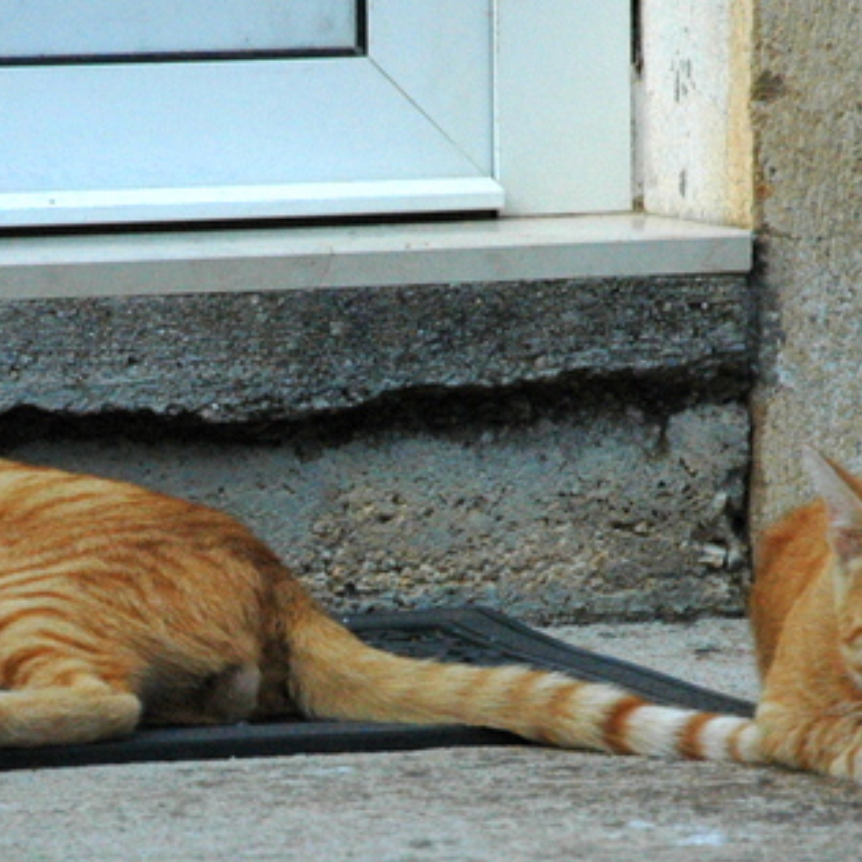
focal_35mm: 338
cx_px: 281
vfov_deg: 5.2
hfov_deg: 5.2
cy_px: 619
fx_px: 9525
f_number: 6.7
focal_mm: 105
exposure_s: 1/250
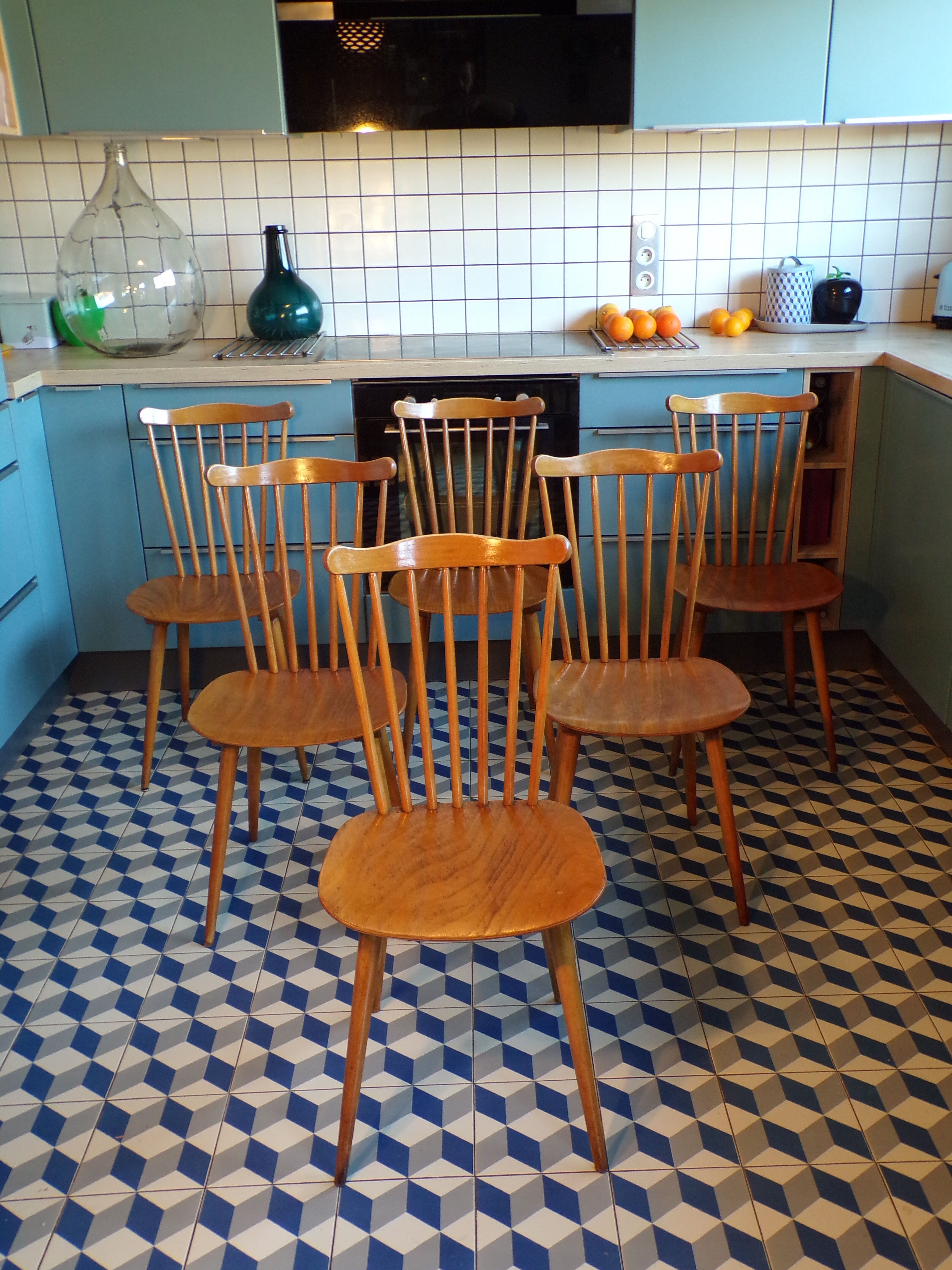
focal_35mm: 32
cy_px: 635
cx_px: 476
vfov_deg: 56.8
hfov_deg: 44.2
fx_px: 1173
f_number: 3.2
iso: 200
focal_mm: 5.8
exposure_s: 1/25
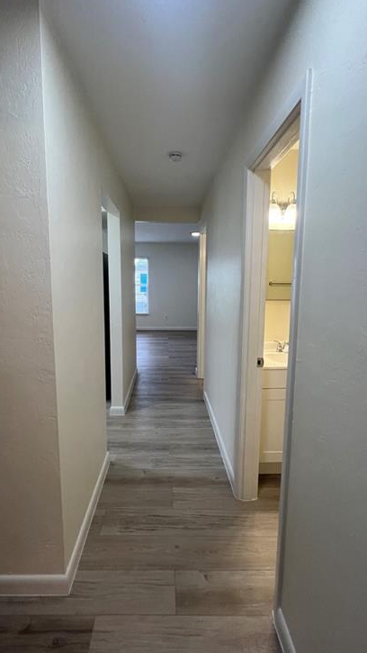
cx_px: 168
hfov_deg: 70.4
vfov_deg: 102.9
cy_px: 313
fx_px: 259
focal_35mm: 15
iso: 125
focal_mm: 1.57
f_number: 1.8
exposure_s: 1/120
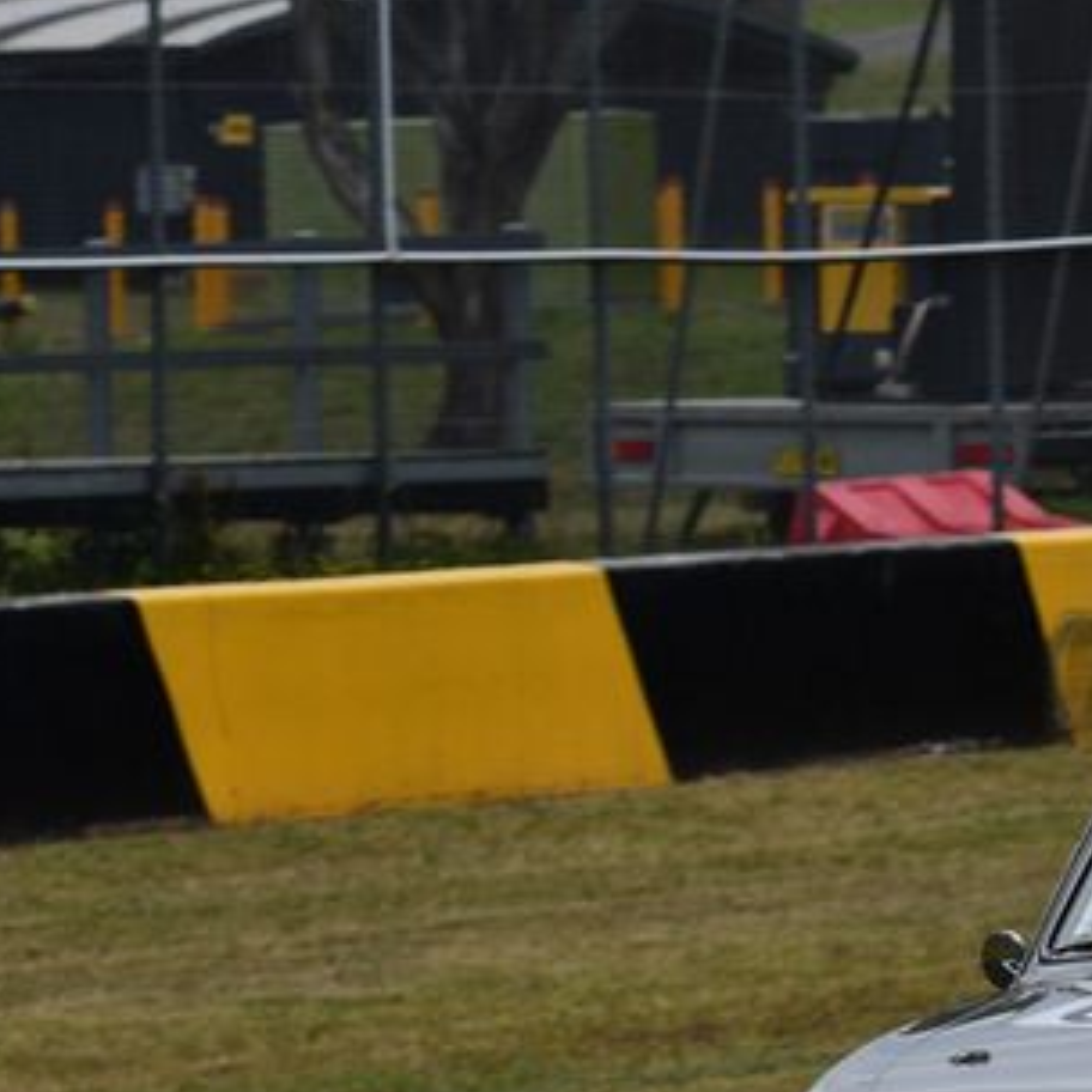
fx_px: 16172
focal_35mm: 453
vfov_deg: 3.9
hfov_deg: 3.9
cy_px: 884
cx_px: 1185
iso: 400
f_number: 8
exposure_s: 1/800
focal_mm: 135
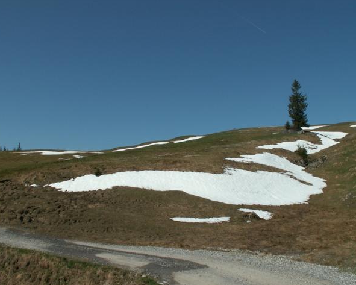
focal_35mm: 37
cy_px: 143
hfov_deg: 49.1
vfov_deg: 40.1
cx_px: 175
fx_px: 390
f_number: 8
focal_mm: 5.86
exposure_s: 1/320
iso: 50
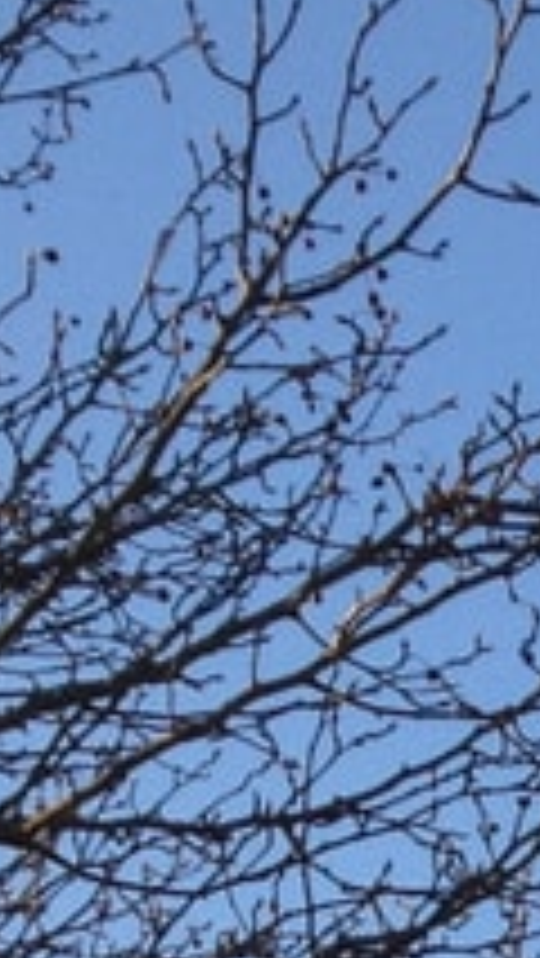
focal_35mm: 239
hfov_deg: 4.8
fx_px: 6077
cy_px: 2028
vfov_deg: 8.5
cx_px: 1766
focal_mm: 4.28
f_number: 2.4
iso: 50
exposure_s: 1/665
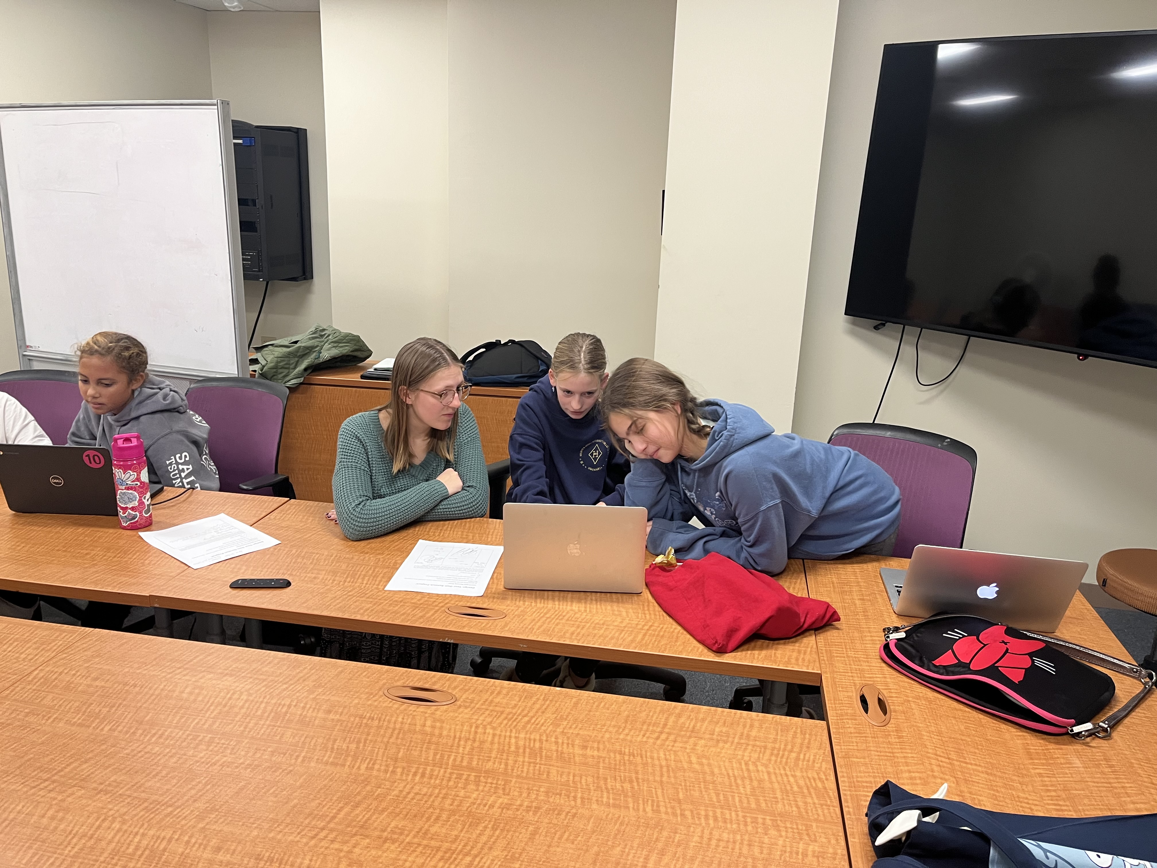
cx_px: 578
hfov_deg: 67.3
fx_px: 869
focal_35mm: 26
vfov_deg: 53.1
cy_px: 434
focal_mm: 5.1
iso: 160
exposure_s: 1/60
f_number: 1.6
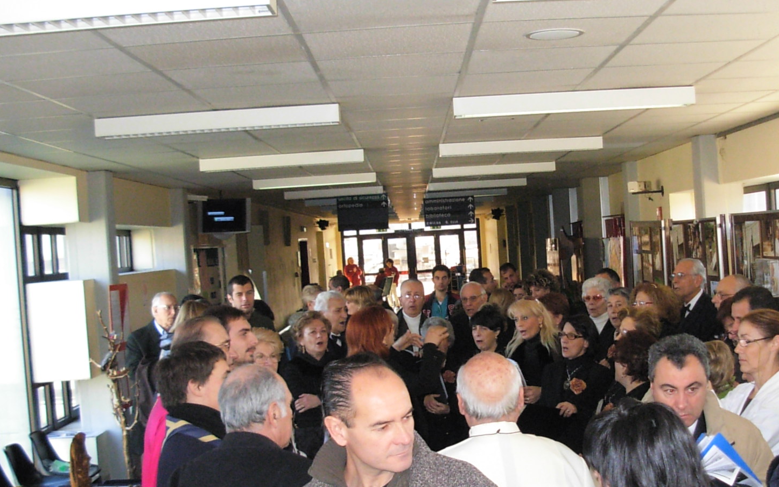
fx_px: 1210
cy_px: 267
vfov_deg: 22.8
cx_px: 507
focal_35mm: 57
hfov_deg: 35.4
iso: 400
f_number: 2.9
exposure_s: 1/114
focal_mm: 6.3
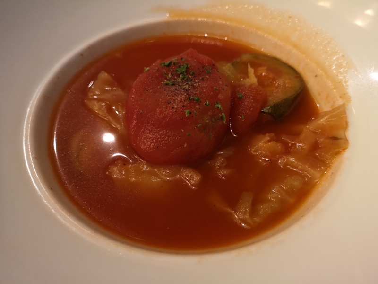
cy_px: 142
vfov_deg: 51.4
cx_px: 189
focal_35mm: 27
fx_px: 295
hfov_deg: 65.3
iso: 400
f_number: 1.8
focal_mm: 3.95
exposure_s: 1/25
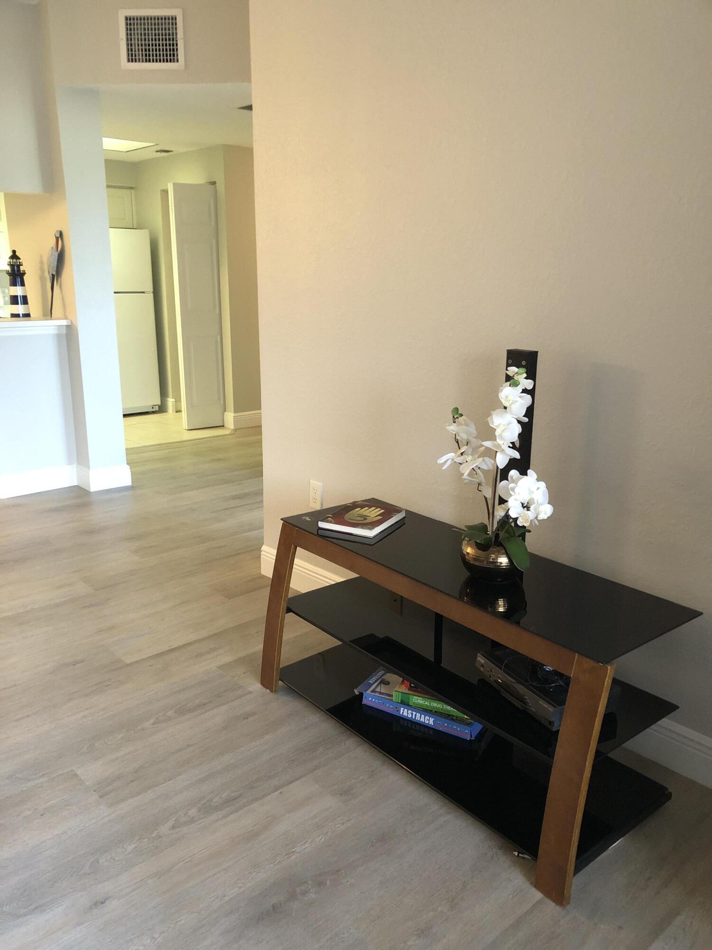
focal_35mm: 28
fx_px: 768
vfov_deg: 63.4
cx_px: 356
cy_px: 475
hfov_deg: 49.7
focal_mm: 4
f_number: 1.8
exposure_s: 1/15
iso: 100
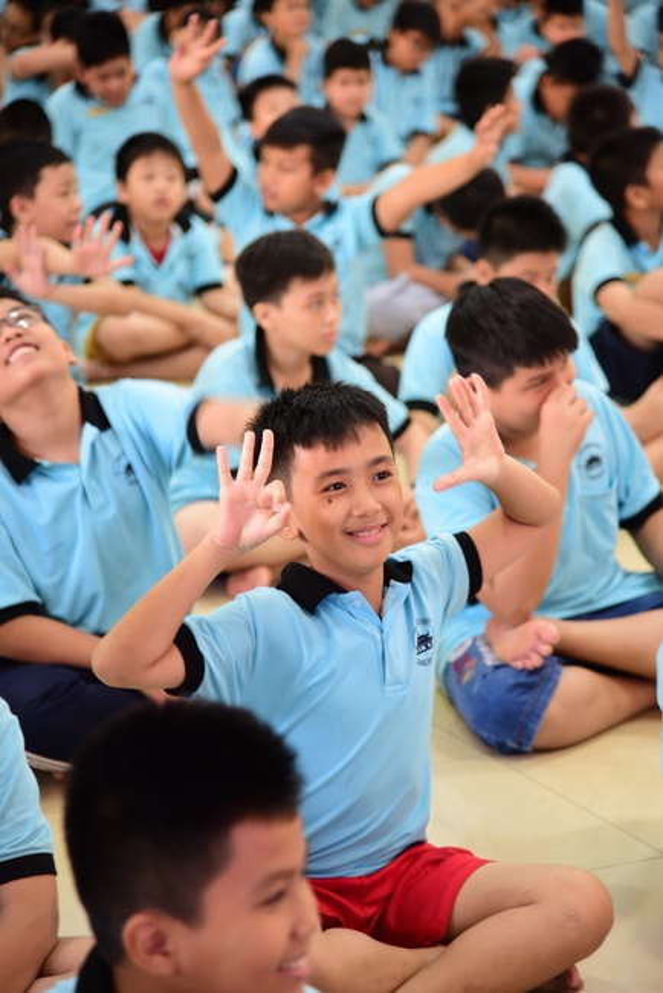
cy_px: 496
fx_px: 2897
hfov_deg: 13.1
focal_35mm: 105
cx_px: 332
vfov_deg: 19.4
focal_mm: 105
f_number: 4
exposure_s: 1/50
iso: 2000
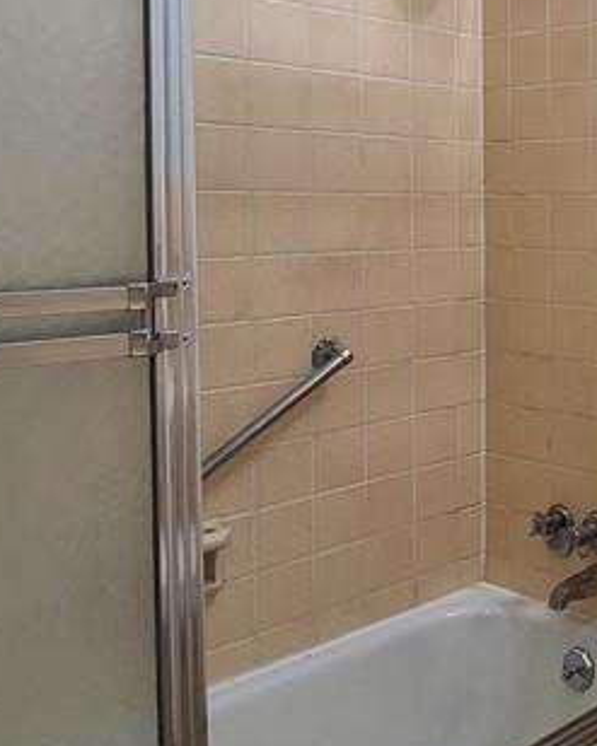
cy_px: 270
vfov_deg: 43.4
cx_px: 737
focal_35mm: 42
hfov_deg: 29.9
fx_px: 928
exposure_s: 1/60.2
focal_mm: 2.2
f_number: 2.2
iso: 160
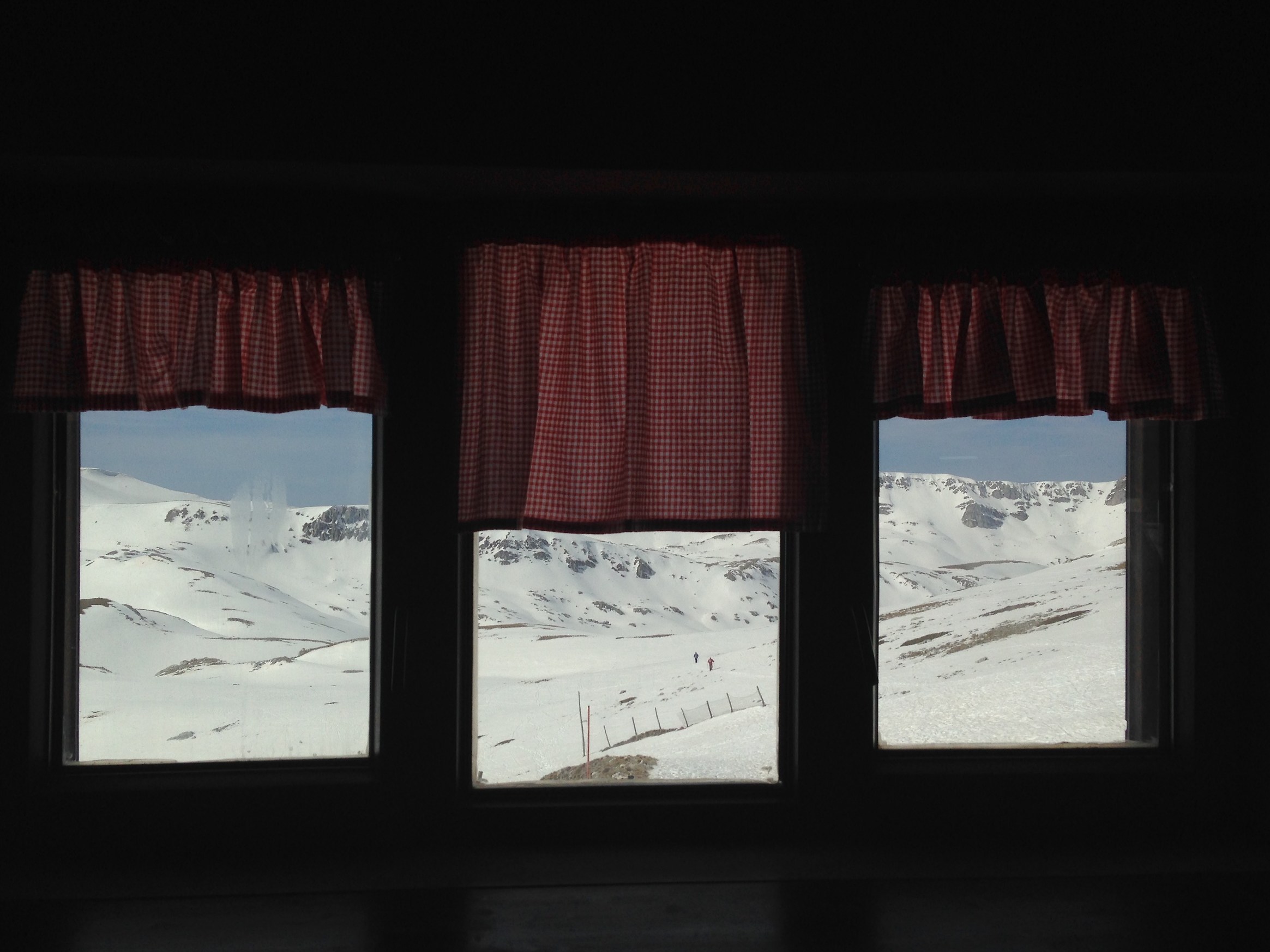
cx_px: 619
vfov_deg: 41.8
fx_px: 1247
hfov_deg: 53.9
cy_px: 484
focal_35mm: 34
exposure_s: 1/4926
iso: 50
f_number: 2.4
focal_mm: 4.12
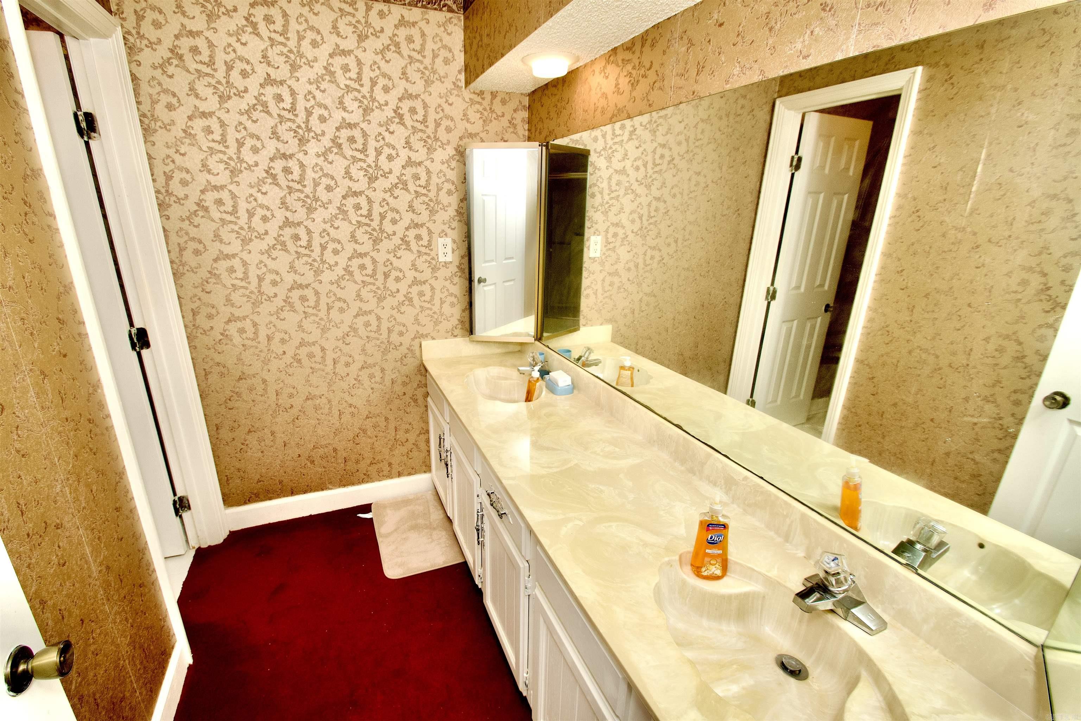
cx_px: 540
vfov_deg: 77.3
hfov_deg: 100.4
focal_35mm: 15
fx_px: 450
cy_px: 360
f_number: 8
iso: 400
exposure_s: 1/60
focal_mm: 10
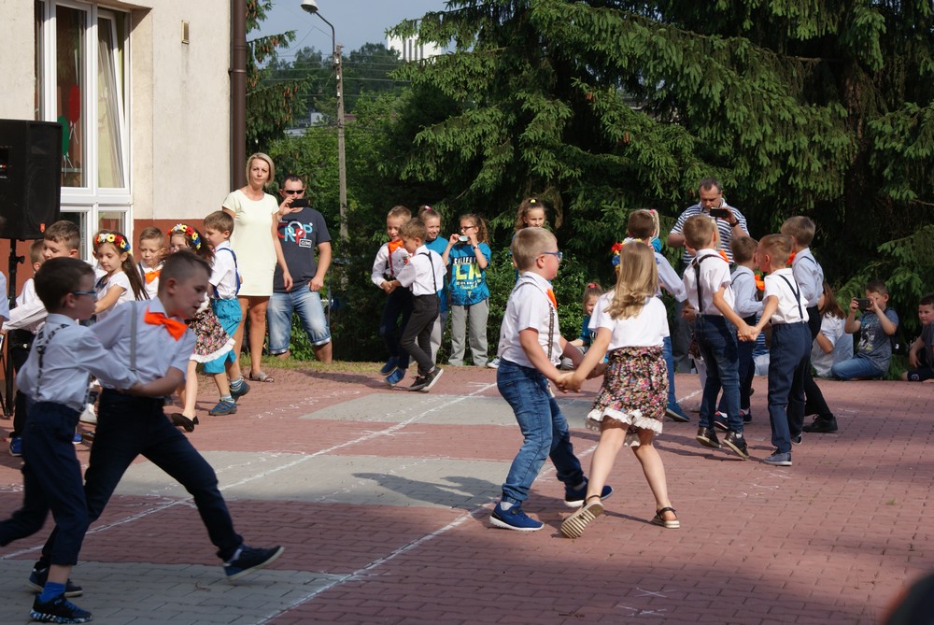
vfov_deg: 15.2
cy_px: 312
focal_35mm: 90
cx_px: 467
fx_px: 2337
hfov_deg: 22.6
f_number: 8
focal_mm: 60
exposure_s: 1/250
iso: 100
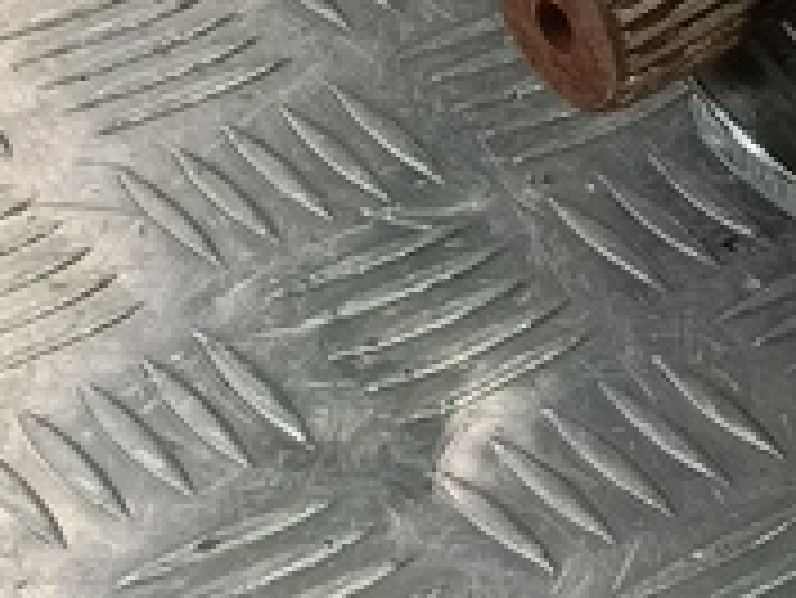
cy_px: -328
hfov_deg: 13.0
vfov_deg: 10.7
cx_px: 1574
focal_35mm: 133
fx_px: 3060
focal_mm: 4.11
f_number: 1.6
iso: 141
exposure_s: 1/100
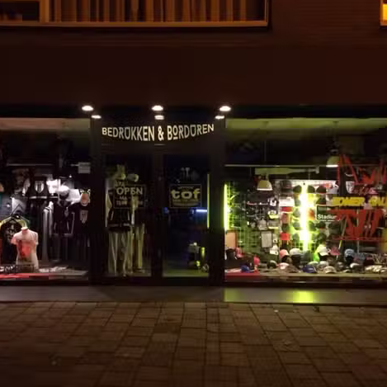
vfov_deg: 47.2
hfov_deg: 47.1
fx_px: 443
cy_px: 194
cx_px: 168
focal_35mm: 35
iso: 400
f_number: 2.2
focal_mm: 4.15
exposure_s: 1/15
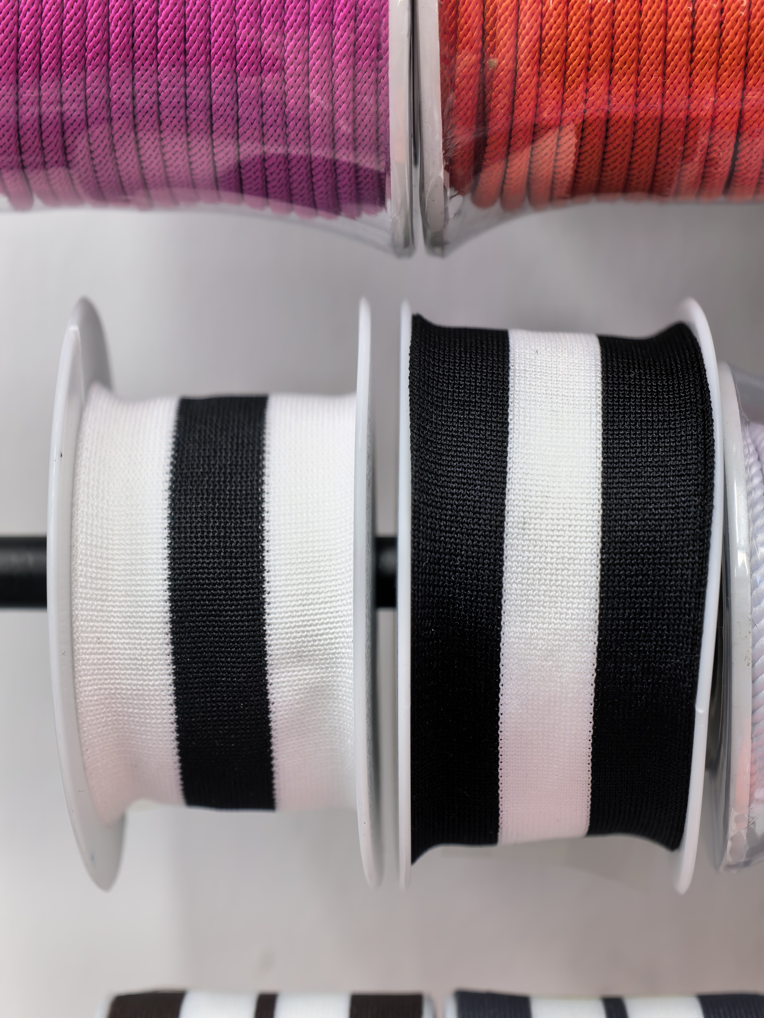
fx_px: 2619
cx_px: 382
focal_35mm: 89
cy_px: 509
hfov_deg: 16.6
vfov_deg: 22.0
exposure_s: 1/100
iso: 100
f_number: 2.4
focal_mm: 24.13
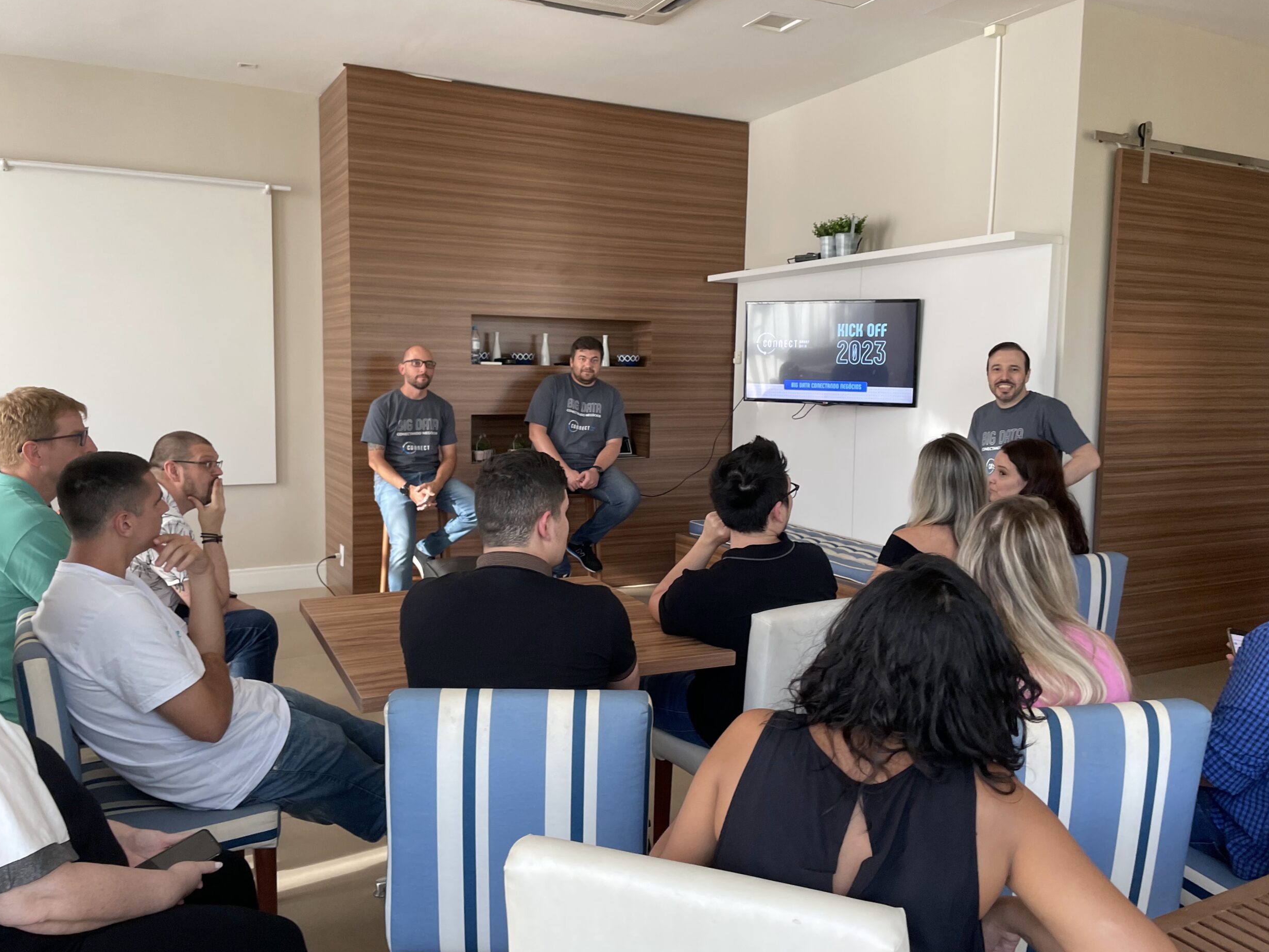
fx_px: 990
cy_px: 471
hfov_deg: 65.3
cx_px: 614
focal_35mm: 27
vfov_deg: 51.4
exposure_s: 1/116
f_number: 1.6
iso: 125
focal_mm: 4.2
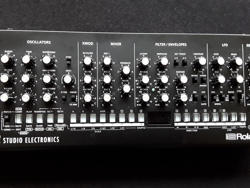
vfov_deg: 45.4
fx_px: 224
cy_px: 102
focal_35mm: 31
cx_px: 119
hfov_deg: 58.3
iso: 200
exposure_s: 1/33
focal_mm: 2.91
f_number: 1.9
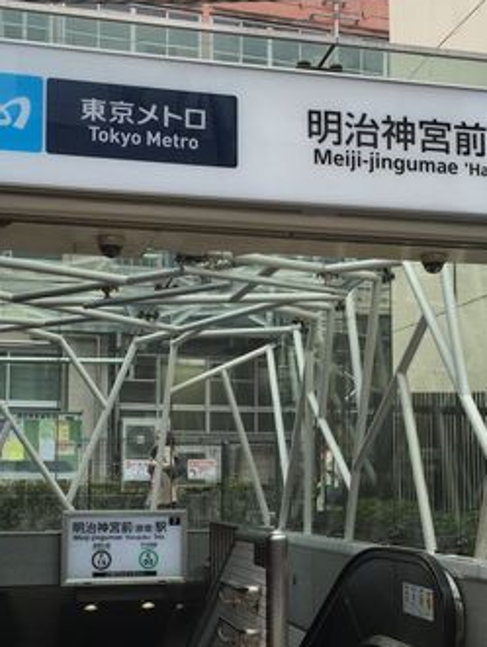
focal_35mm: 56
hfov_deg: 26.1
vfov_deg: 34.3
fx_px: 1048
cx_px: 280
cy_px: 366
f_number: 2.2
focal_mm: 4.15
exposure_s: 1/694
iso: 32
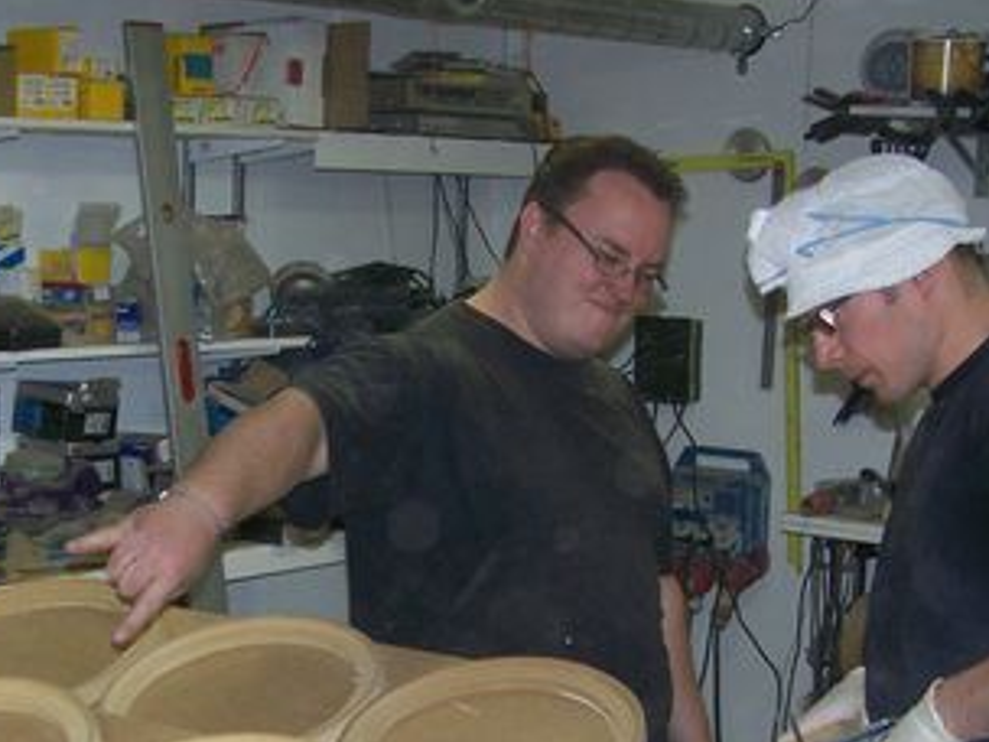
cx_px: 371
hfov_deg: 24.3
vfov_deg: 18.1
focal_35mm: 80
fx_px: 2286
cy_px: 696
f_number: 2.8
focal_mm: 6.3
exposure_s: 1/60
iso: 80
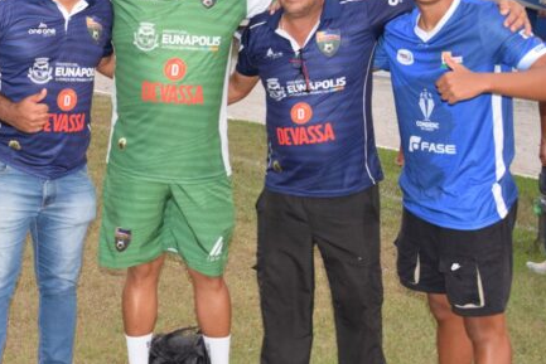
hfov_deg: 27.8
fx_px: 1092
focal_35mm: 72
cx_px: 171
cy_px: 95
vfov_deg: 18.8
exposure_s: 1/125
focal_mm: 28
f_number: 5.6
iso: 800
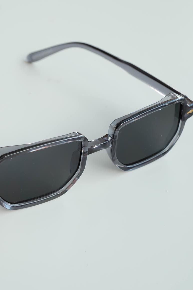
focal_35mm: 91
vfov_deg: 22.4
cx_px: 80
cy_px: 129
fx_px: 732
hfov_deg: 15.0
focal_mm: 48.5
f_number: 8
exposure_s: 1/40
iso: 250
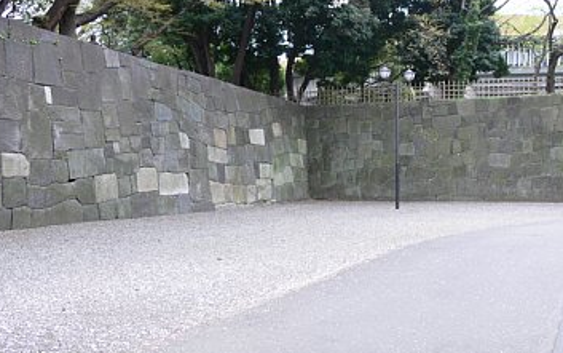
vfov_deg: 30.4
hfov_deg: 47.1
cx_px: 298
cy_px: 131
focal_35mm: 42
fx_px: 645
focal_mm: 7.4
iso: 200
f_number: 2.8
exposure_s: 1/25
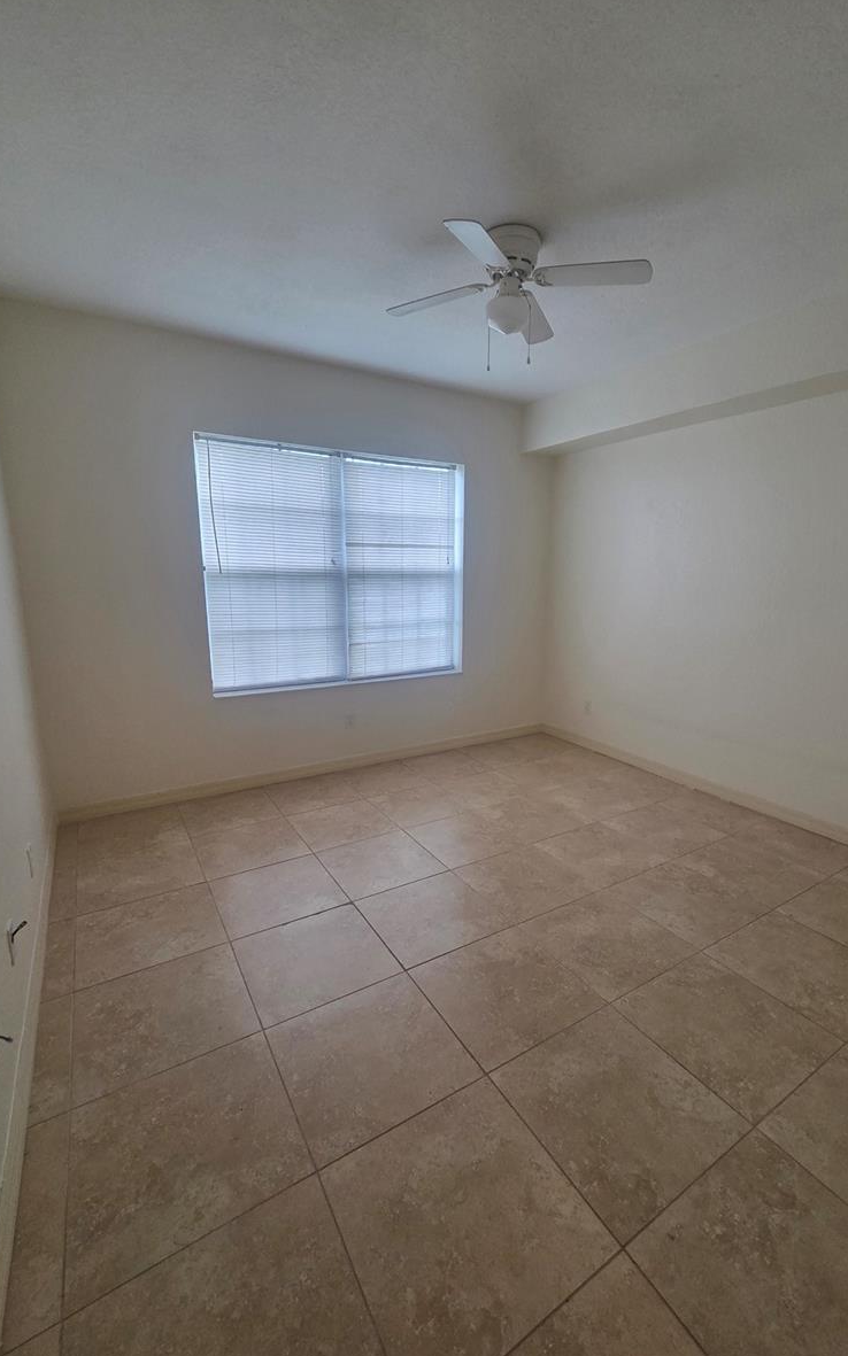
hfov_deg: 78.4
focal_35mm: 14
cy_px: 674
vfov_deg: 105.3
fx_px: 518
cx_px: 465
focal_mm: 2.2
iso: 200
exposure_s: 1/120
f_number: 2.2
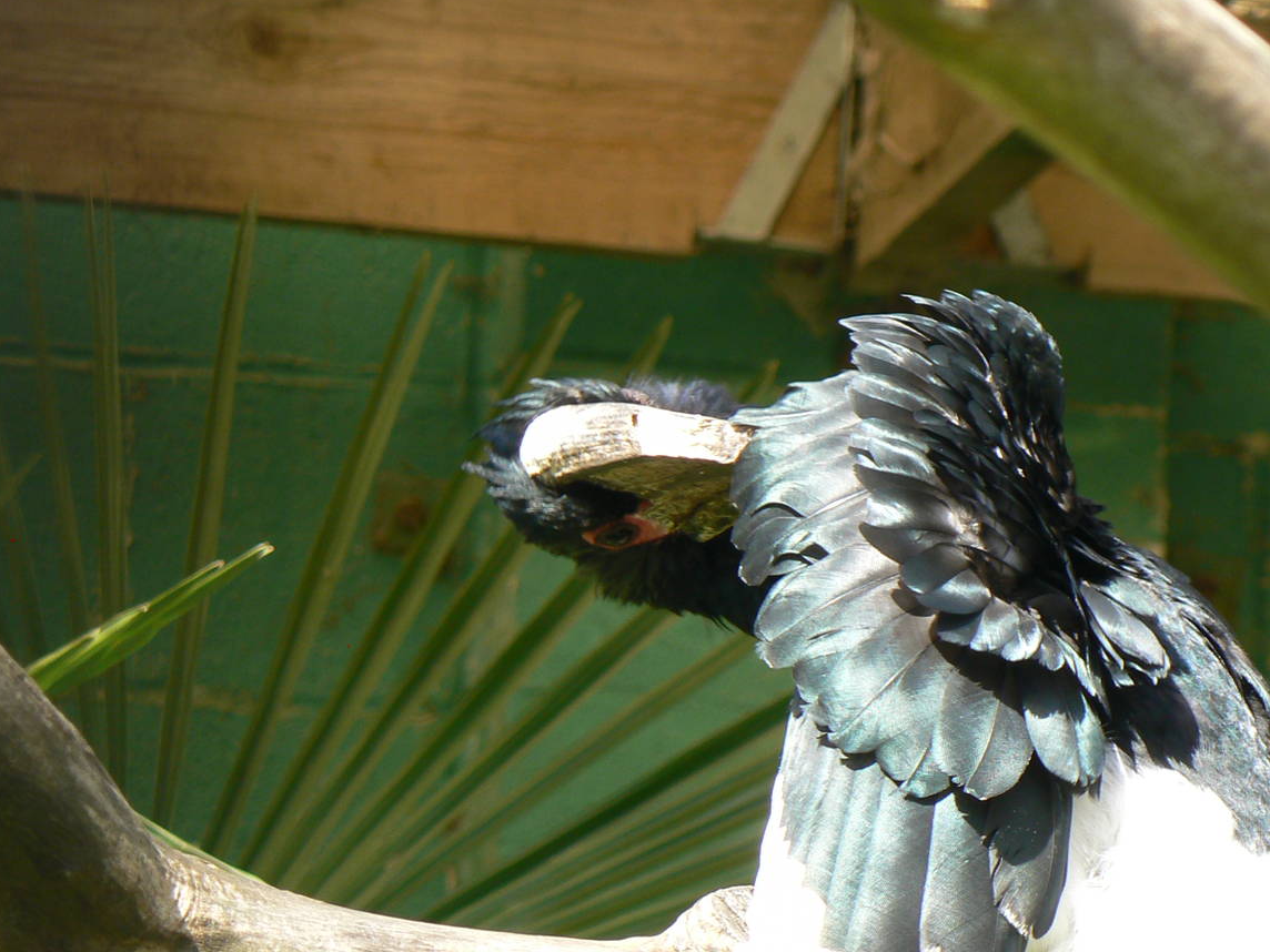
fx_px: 9135
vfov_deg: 6.0
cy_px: 553
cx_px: 863
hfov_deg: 7.9
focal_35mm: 249
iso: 80
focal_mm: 29.7
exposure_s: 1/100
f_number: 4.5
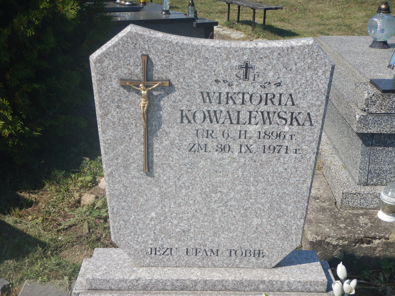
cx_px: 198
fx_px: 548
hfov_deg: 39.7
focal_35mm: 48
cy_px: 148
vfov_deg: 30.3
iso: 125
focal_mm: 8.5
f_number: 4.3
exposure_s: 1/800
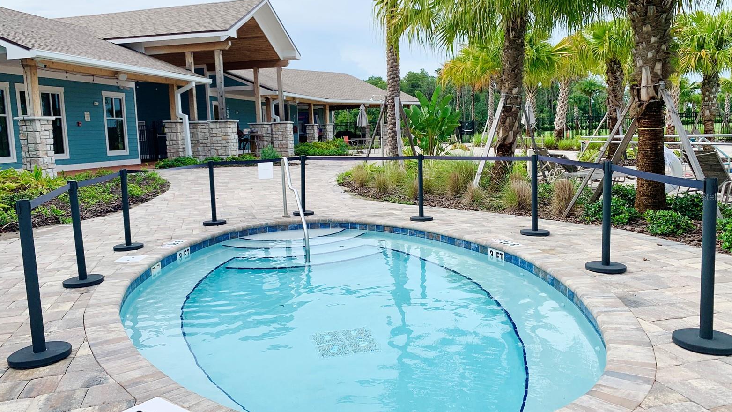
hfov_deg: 66.1
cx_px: 371
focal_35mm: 29
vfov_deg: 40.2
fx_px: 563
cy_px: 196
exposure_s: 1/1427
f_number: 1.8
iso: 25
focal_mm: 4.25
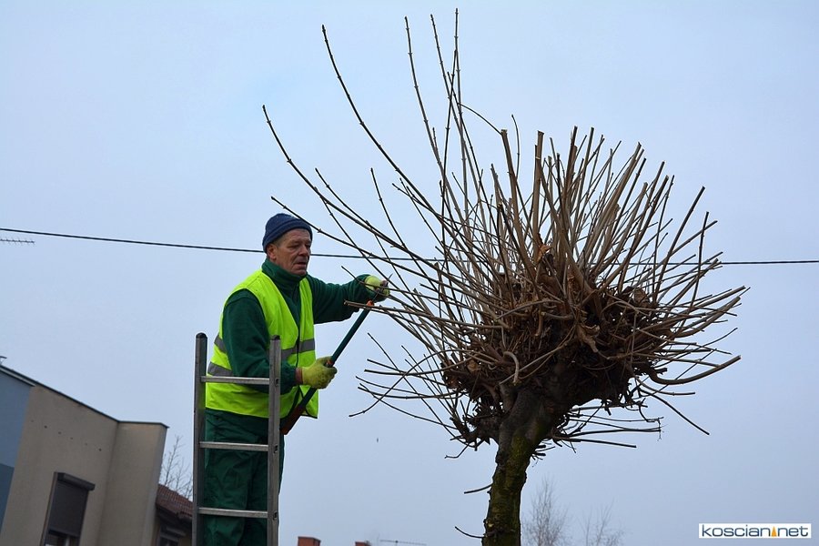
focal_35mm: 68
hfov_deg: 29.9
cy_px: 273
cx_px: 410
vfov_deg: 20.2
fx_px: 1536
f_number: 8
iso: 200
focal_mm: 45
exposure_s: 1/250
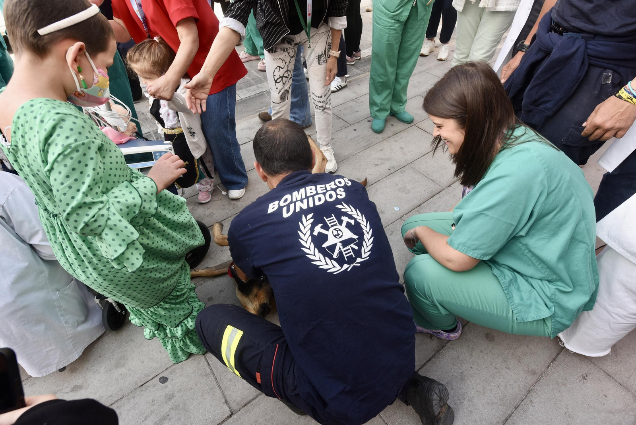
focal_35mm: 18
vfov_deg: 67.4
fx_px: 318
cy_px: 212
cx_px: 318
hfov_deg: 90.0
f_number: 6.3
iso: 320
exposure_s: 1/250
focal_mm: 18
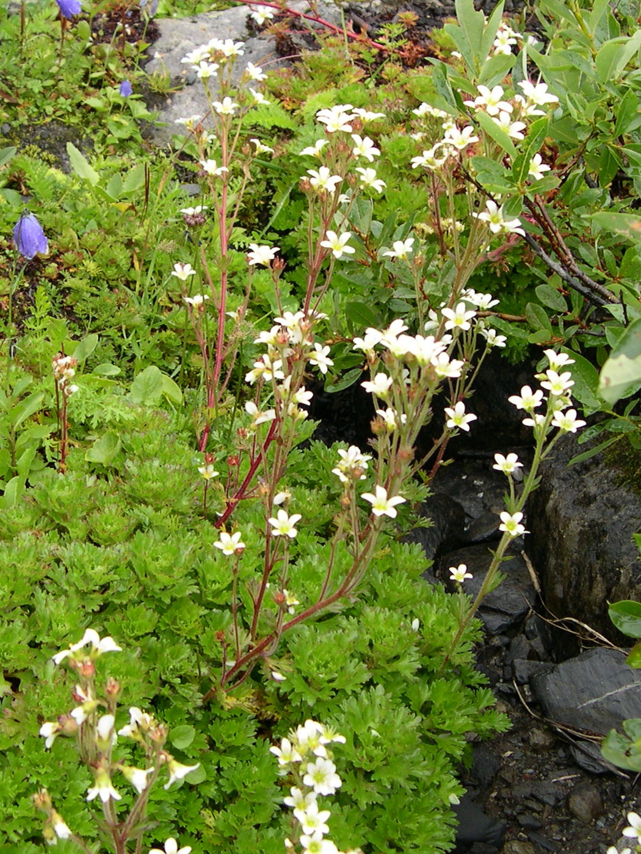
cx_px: 320
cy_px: 427
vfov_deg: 49.0
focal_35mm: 38
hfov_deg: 37.7
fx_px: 938
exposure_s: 1/222
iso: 100
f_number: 2.8
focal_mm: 8
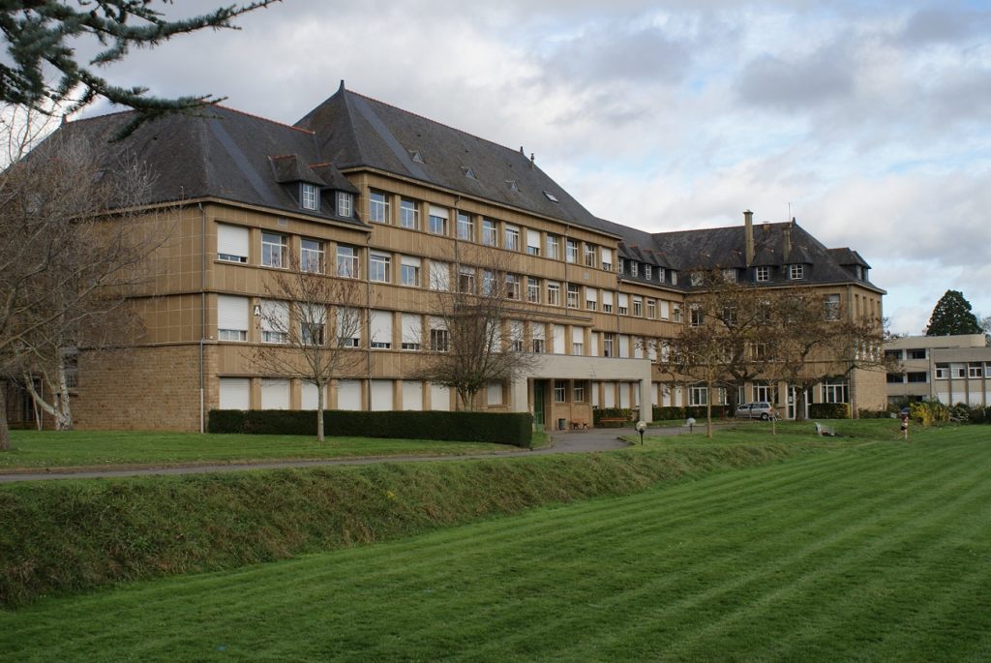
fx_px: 1157
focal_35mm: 42
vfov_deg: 32.0
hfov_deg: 46.4
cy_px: 332
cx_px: 496
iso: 100
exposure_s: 1/100
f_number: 9
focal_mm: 28
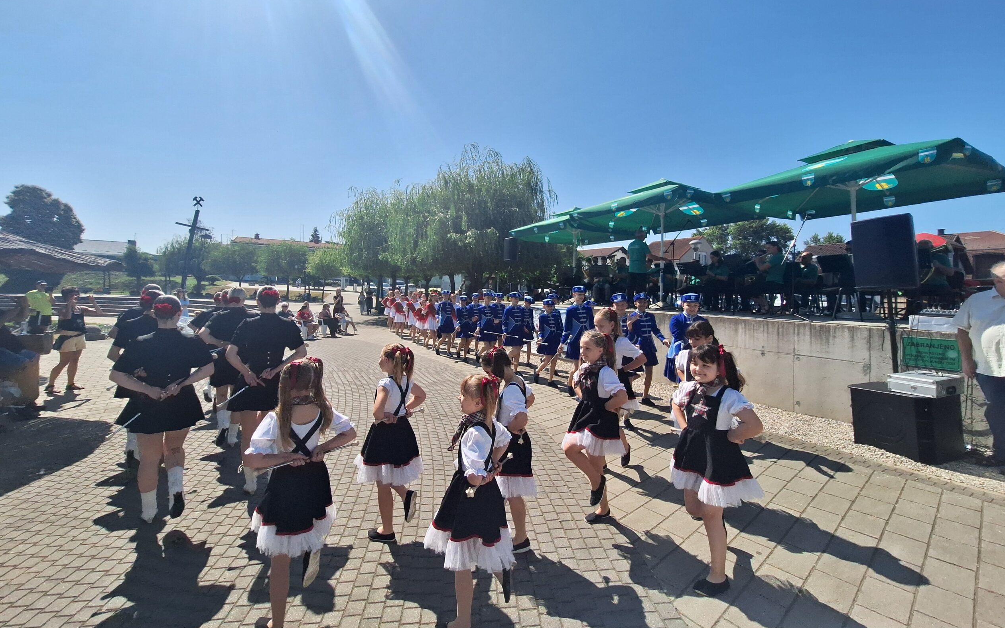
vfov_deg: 78.4
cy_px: 285
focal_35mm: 14
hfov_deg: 105.3
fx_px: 383
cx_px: 497
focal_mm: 1.74
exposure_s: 1/3401
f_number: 2.2
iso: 40
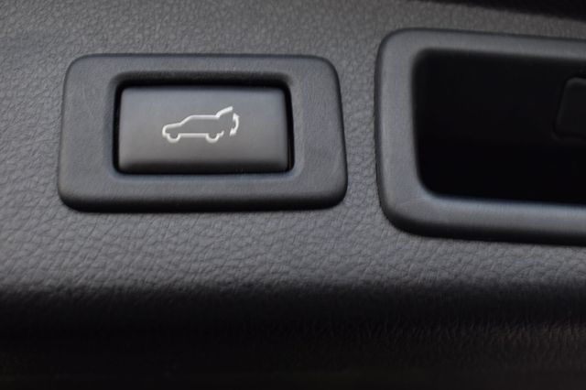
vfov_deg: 28.0
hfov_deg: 41.1
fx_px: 781
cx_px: 293
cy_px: 195
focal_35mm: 48
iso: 500
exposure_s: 1/15
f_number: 6.3
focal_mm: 32
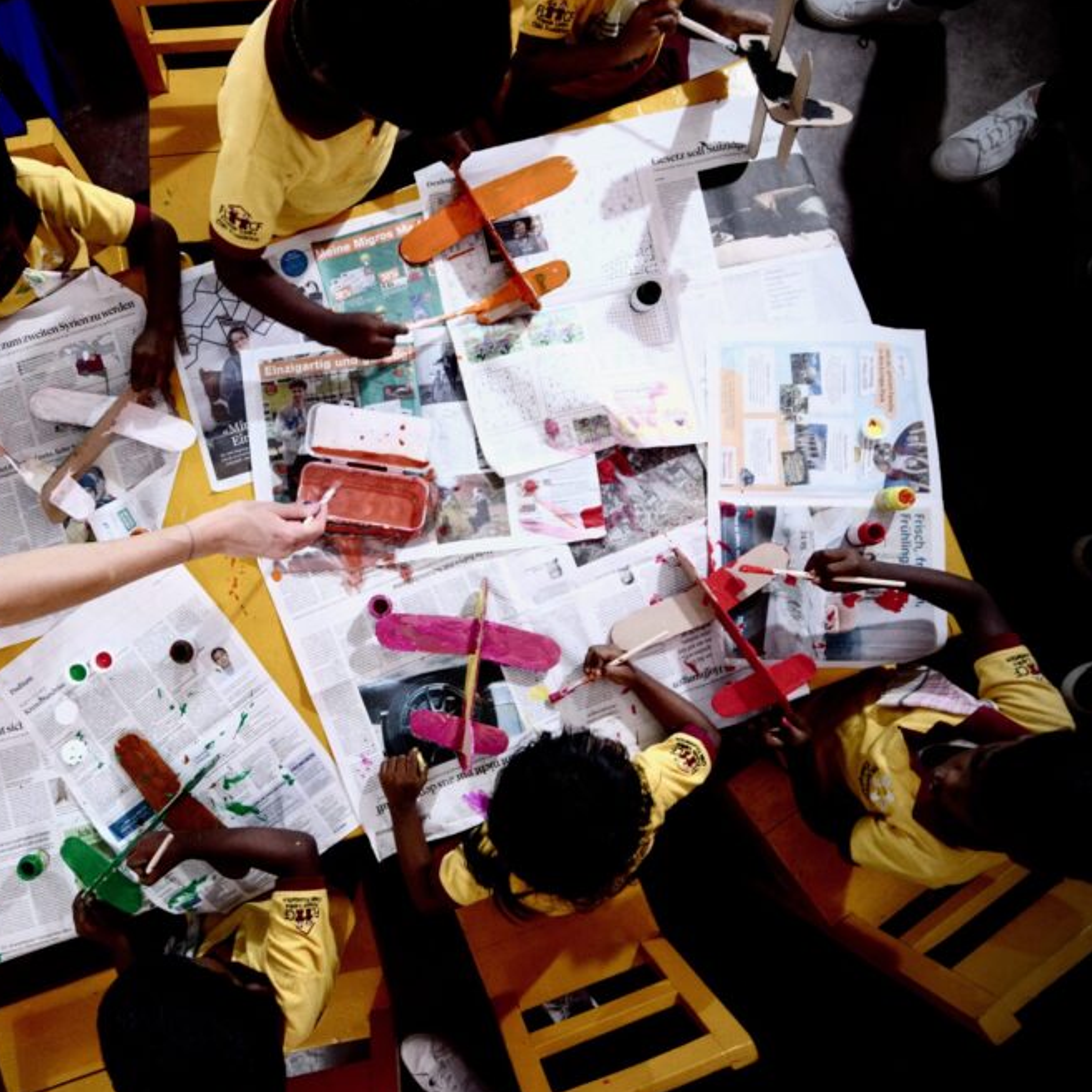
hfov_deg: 66.9
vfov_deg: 69.6
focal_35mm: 22
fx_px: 785
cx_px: 329
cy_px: 549
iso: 3200
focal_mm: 11
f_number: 3.5
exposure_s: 1/30
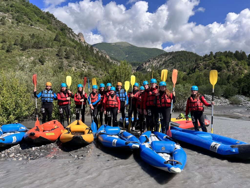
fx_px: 188
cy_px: 94
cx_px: 125
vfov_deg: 53.1
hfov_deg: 67.3
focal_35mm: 26
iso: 50
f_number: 1.5
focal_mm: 5.7
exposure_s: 1/3571
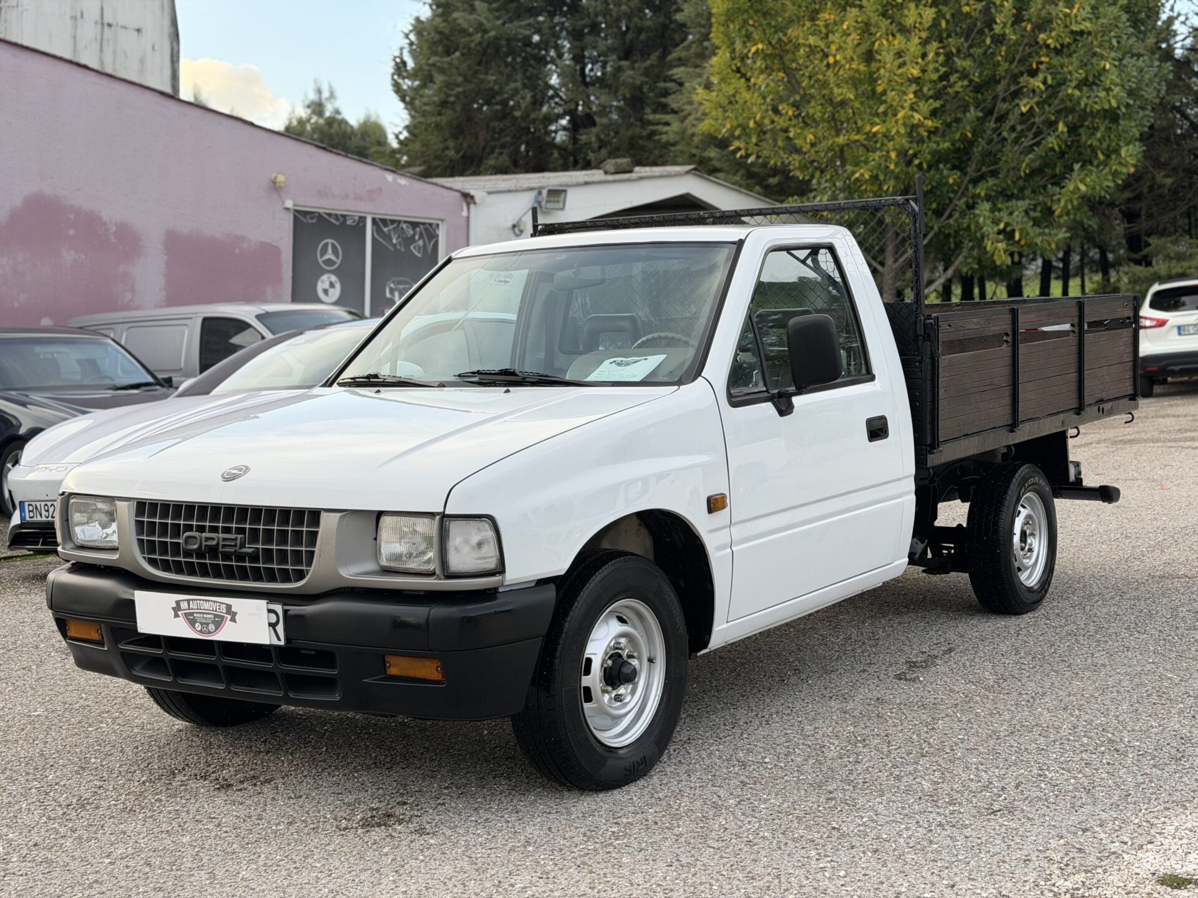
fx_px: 1661
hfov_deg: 39.7
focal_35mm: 48
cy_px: 449
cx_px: 599
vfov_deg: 30.3
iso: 100
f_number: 1.78
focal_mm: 6.76
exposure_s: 1/641
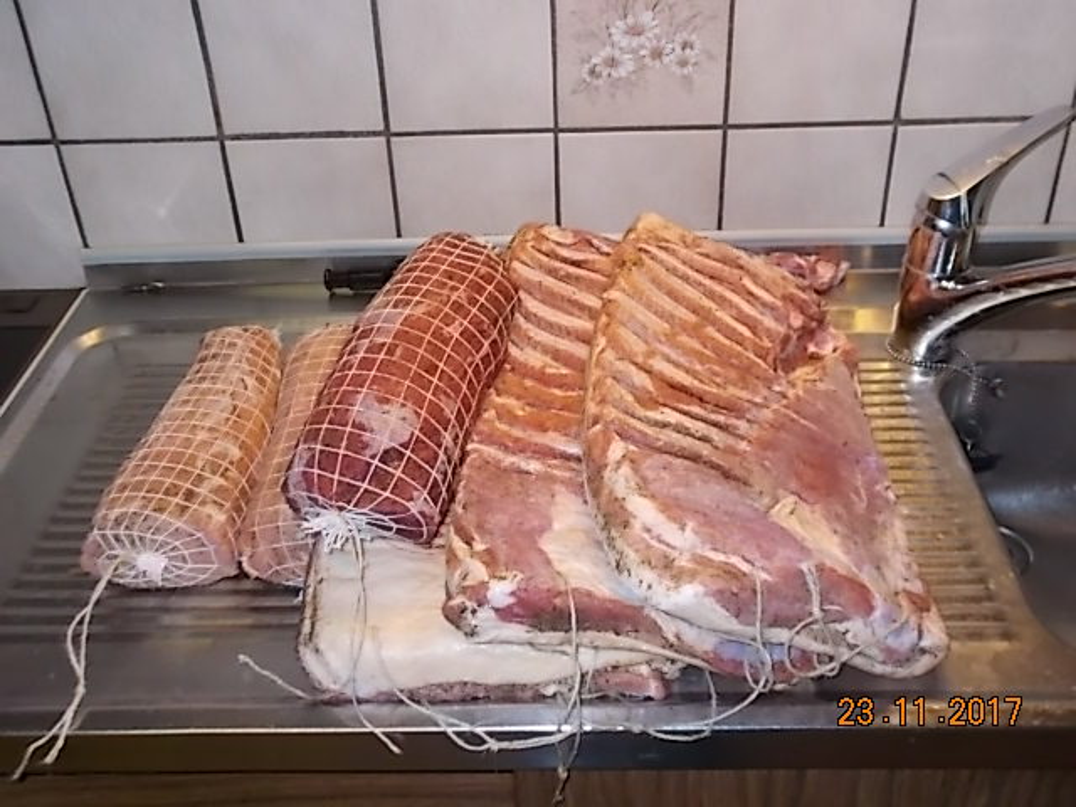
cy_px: 404
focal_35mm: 39
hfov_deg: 47.9
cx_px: 538
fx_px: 1212
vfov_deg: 36.8
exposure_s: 1/30
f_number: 3.9
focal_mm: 6.9
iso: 200
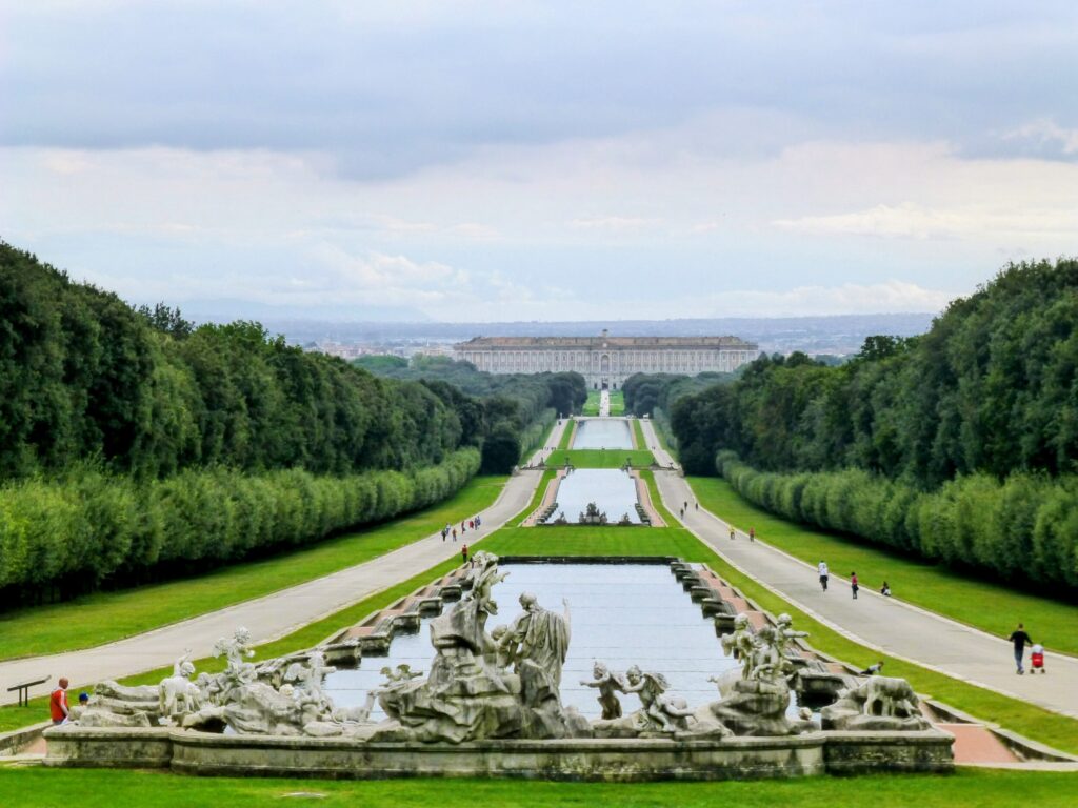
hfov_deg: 19.3
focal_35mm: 102
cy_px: 404
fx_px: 3176
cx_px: 539
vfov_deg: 14.5
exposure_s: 1/500
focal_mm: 18.2
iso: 200
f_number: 5.3
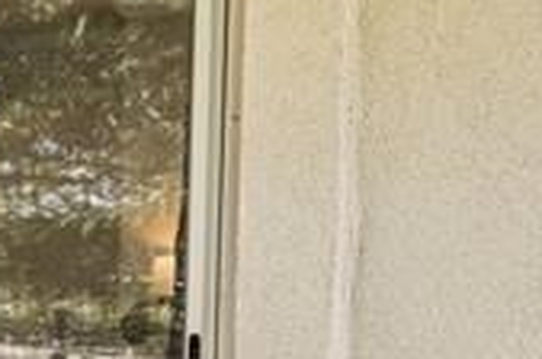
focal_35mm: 85
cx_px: -555
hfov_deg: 17.2
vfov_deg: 16.0
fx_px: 1277
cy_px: 170
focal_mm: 14
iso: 125
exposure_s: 1/15
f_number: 11
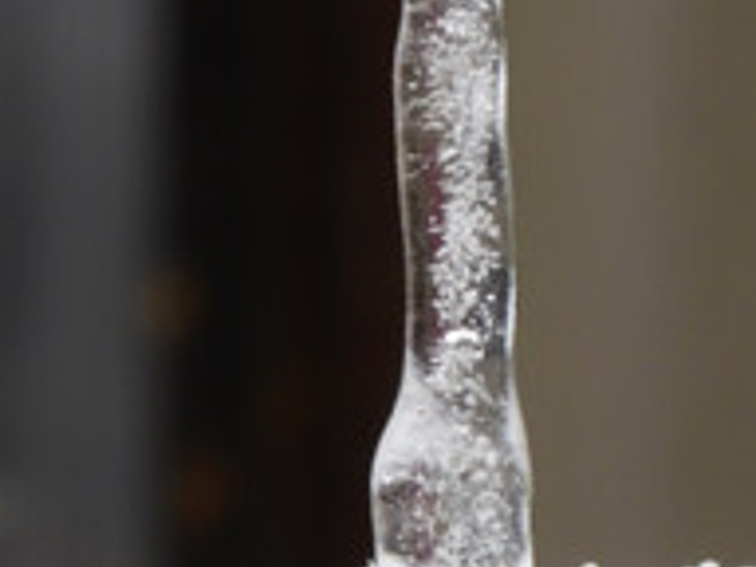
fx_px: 7273
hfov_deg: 6.0
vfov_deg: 4.5
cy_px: 266
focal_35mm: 333
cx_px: 453
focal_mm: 22.8
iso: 160
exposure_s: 1/100
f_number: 5.9
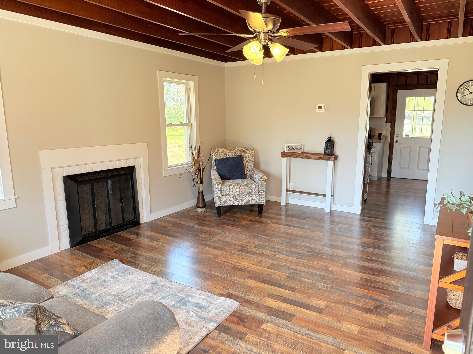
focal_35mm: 24
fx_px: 328
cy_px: 177
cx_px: 236
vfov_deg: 56.8
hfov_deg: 71.6
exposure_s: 1/198
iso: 200
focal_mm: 6.76
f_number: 1.78
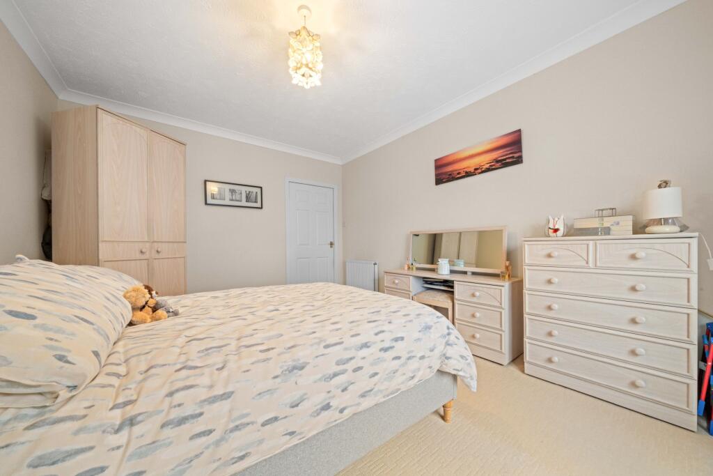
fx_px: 238
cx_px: 356
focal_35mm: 12
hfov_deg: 112.6
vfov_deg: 90.0
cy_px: 238
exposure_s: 1
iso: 1250
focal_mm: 12
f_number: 16
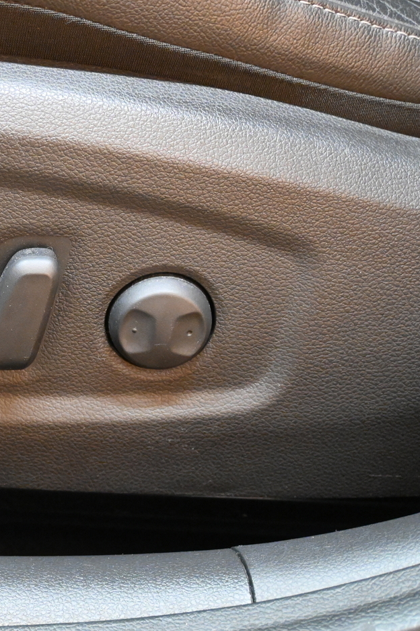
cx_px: -22
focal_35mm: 65
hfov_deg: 20.2
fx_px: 1136
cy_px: 308
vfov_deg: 31.0
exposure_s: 1/40
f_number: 4.2
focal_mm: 25
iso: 6400
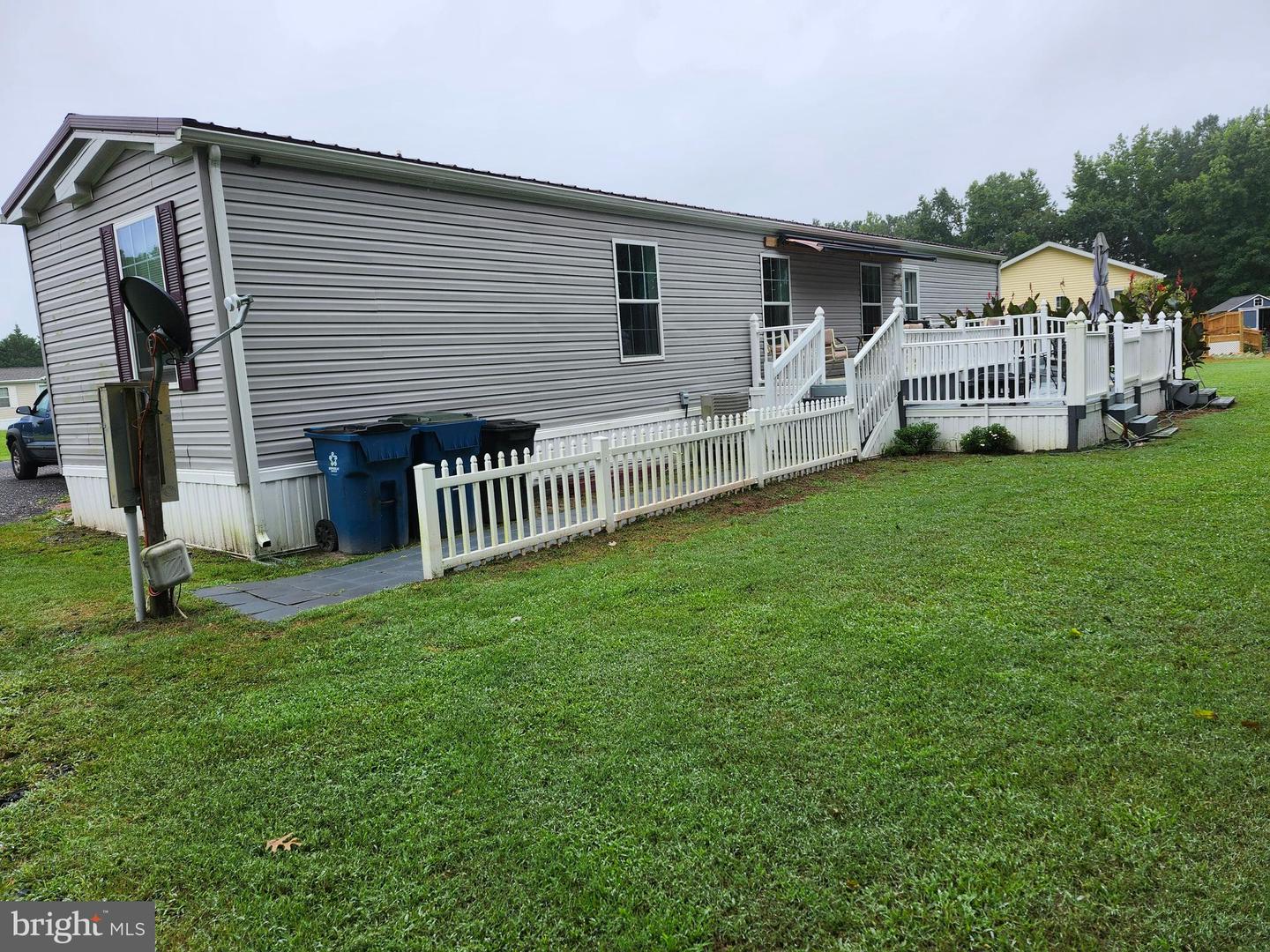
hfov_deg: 73.9
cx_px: 635
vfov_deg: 58.9
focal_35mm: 23
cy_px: 476
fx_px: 844
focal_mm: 5.54
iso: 25
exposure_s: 1/596
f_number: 1.8
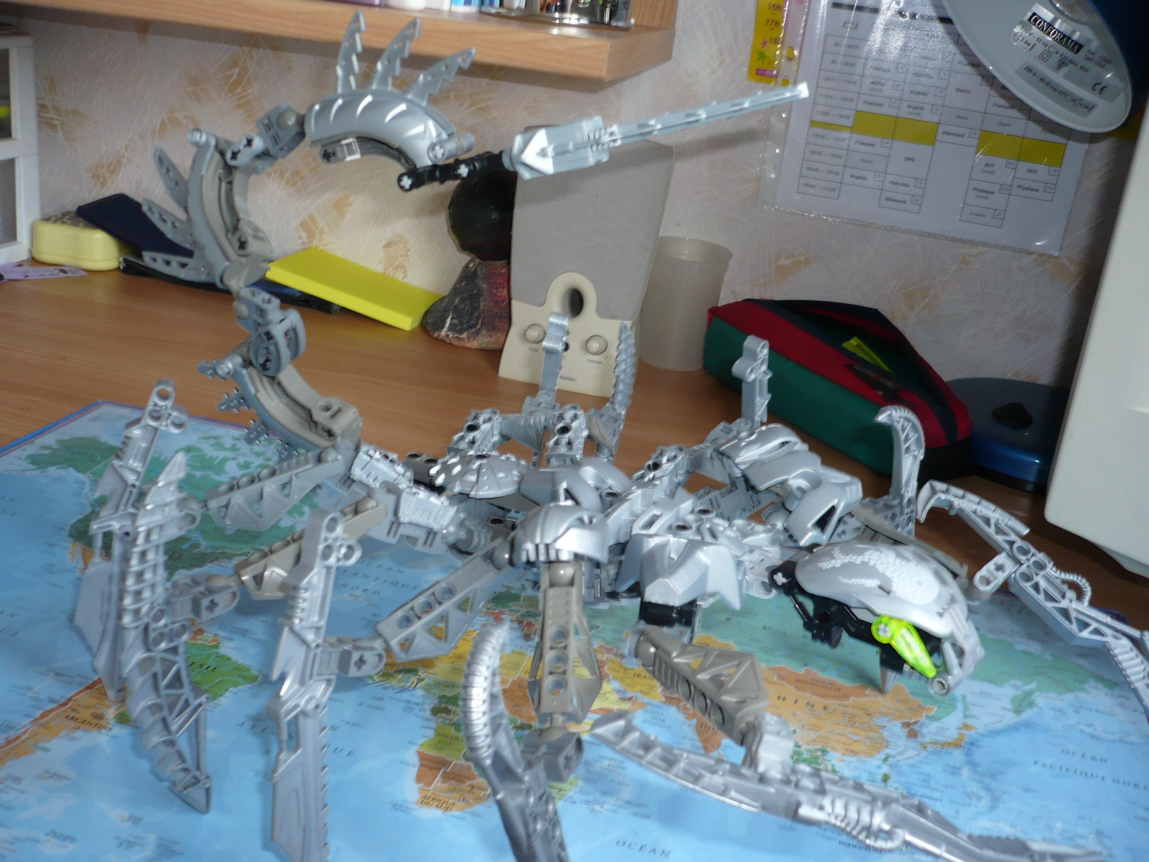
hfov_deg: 52.6
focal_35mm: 35
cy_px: 431
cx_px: 574
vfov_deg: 40.7
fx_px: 1162
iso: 100
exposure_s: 1/30
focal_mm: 5.8
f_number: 2.8
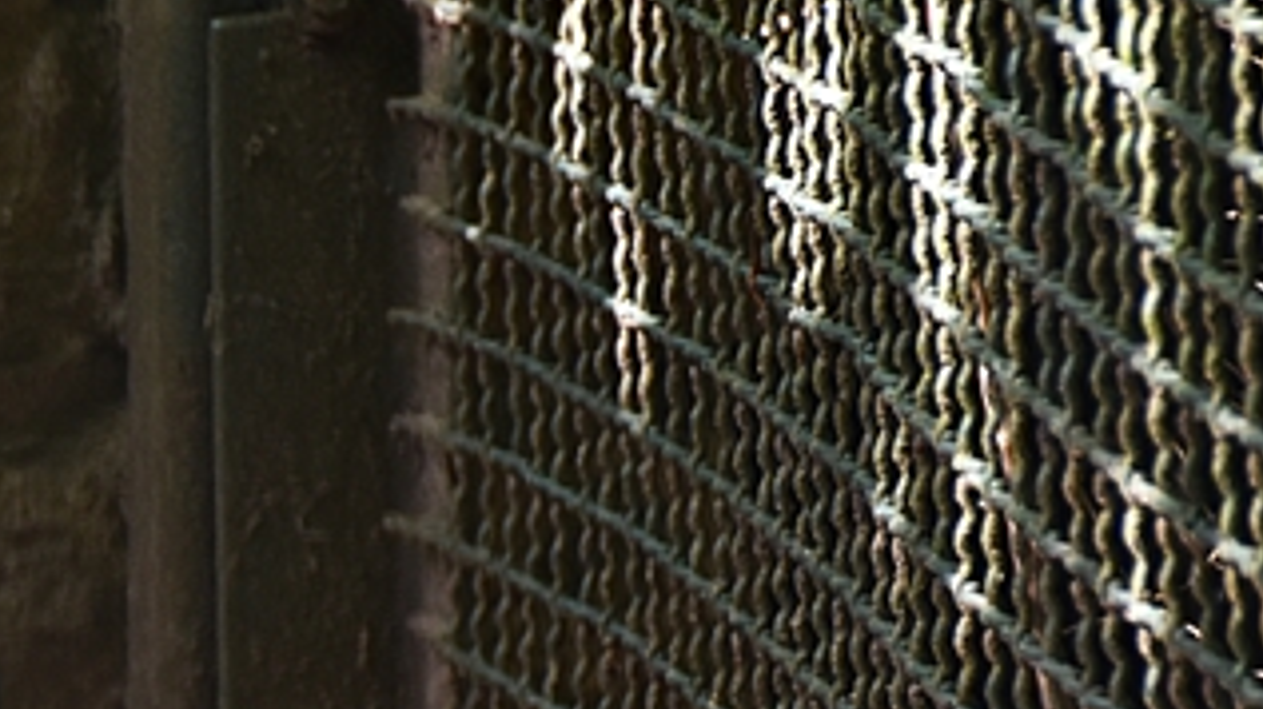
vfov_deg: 2.4
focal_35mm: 508
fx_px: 17006
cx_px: -725
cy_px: 838
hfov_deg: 4.2
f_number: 6.3
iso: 400
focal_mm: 100
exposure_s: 1/160
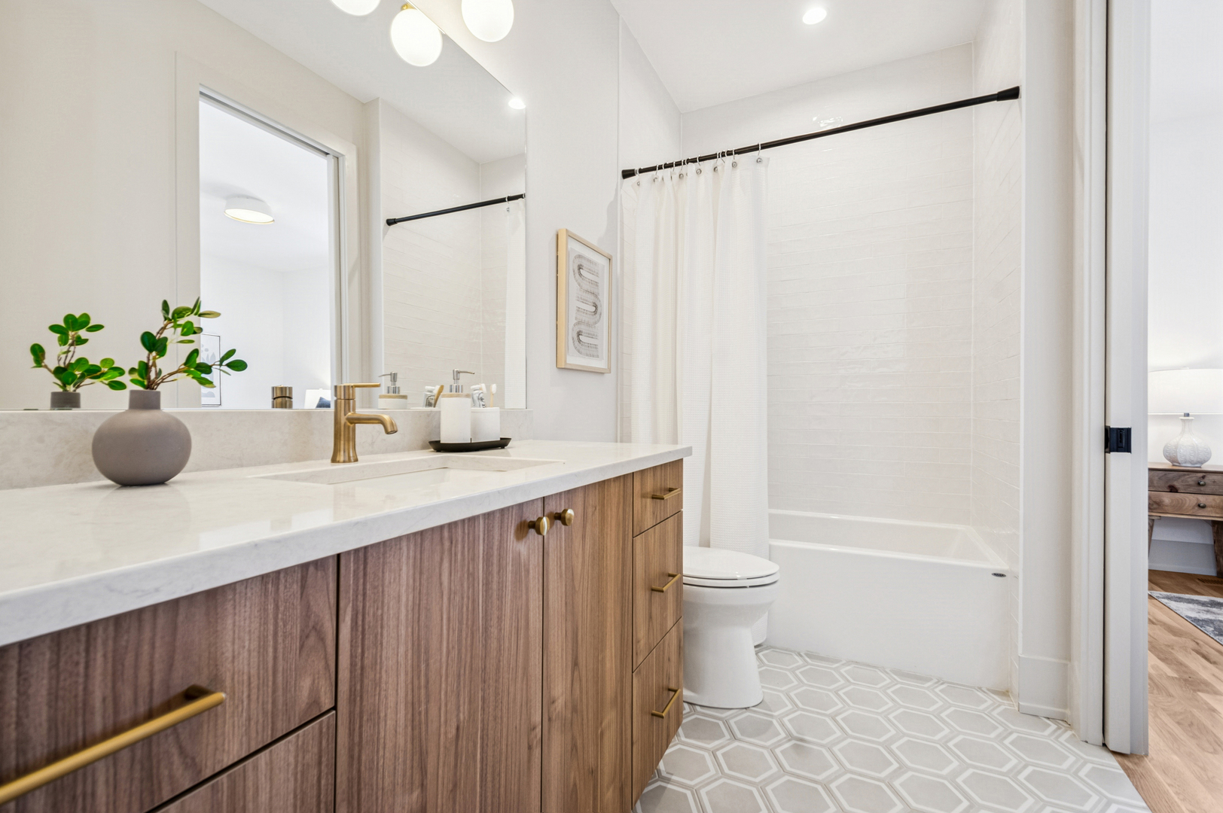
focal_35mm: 15
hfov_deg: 100.4
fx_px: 509
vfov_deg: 77.2
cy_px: 406
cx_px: 612
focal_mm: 10
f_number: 10
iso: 200
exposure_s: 1/5
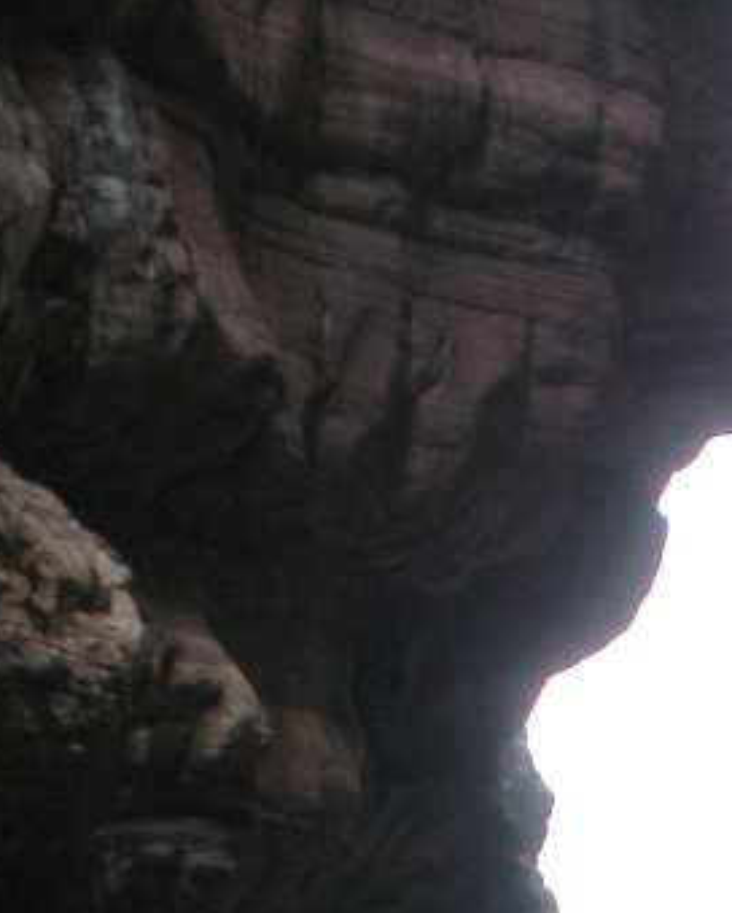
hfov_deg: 11.1
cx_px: 810
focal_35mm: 138
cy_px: 1768
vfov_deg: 12.4
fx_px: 3730
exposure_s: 1/87.8
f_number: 3.5
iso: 64
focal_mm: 6.3
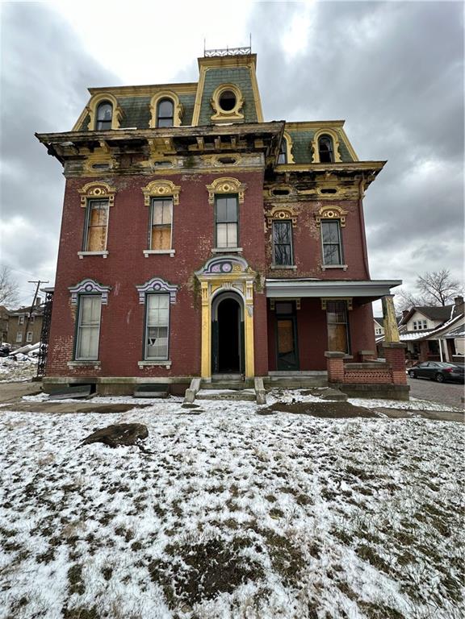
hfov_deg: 85.7
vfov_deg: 102.1
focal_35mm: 14
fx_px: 251
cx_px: 232
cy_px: 310
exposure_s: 1/739
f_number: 2.2
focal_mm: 2.22
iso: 40
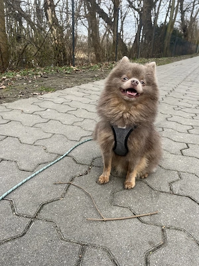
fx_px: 199
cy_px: 133
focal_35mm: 26
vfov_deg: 67.3
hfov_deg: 53.1
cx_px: 100
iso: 40
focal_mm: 5.1
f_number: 1.6
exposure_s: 1/161
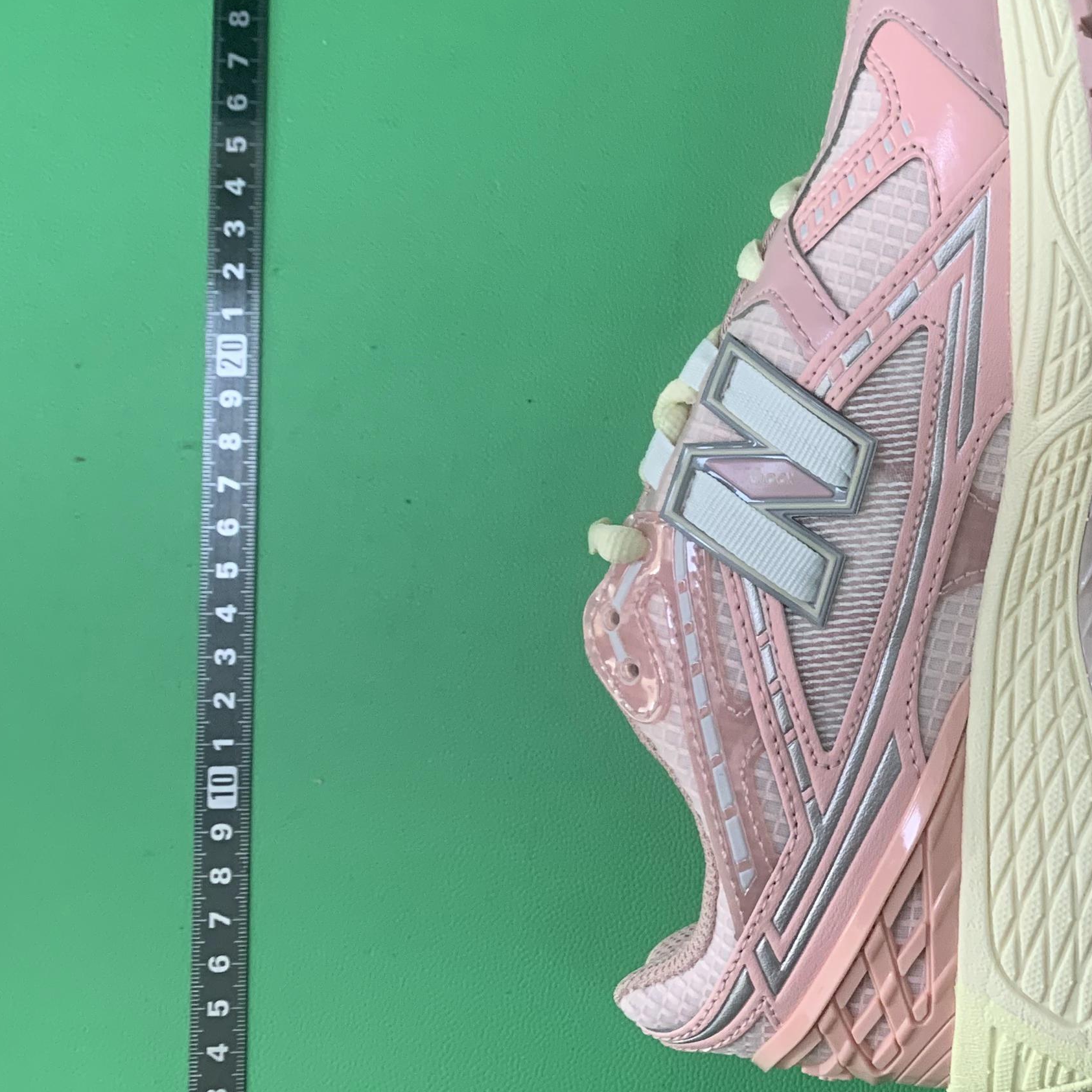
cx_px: 1170
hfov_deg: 28.5
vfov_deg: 31.1
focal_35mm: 55
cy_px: 475
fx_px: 1963
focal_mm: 4.25
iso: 100
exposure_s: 1/70
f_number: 1.8
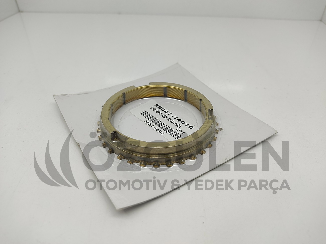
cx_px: 163
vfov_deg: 53.1
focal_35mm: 26
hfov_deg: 67.3
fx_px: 245
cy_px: 122
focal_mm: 4.74
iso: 121
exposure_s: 1/100
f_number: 1.79
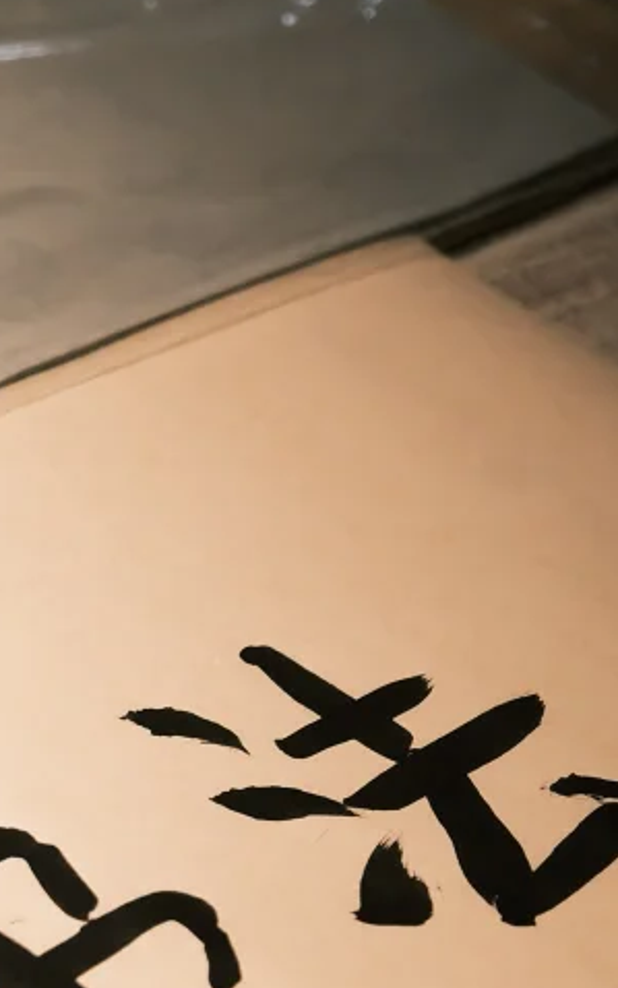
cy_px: 668
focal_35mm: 214
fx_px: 5763
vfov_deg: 9.8
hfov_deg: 6.1
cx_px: 213
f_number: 4
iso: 1000
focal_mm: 41.1
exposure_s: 1/120
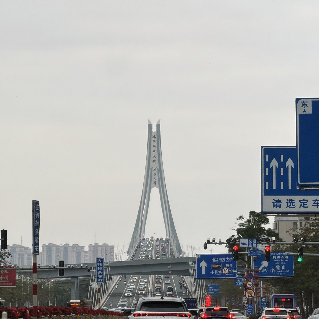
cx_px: 229
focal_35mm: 263
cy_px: 176
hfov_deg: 6.7
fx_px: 2742
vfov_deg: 6.7
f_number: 2.8
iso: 64
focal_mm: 16.89
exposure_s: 1/121
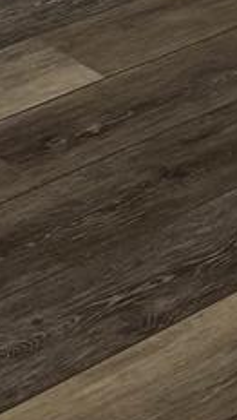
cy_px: -512
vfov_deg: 10.9
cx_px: -304
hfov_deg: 6.7
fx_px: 1927
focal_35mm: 173
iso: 200
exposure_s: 1/60
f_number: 1.78
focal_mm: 6.86
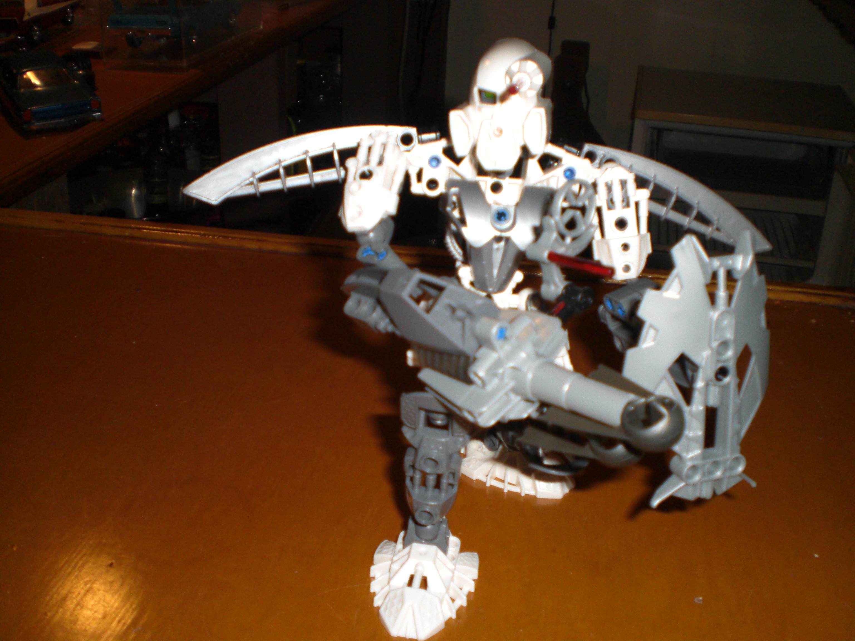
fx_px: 939
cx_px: 428
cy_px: 320
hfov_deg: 49.0
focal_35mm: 38
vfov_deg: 37.7
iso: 200
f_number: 3.1
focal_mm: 6.3
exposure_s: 1/60
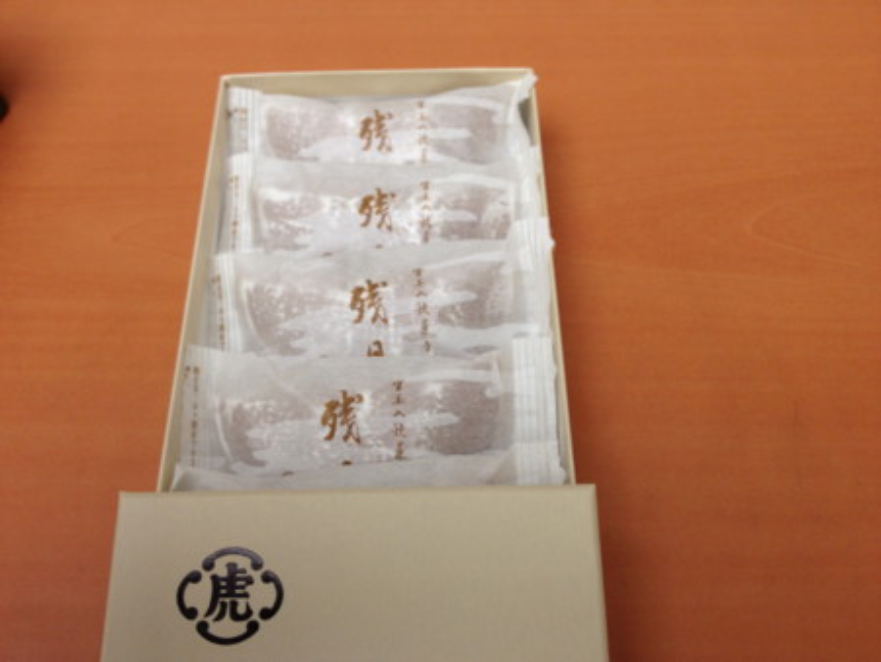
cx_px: 440
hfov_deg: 52.6
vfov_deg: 40.7
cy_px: 331
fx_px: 891
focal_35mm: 35
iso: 80
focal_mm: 4.28
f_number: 2.4
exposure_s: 1/20
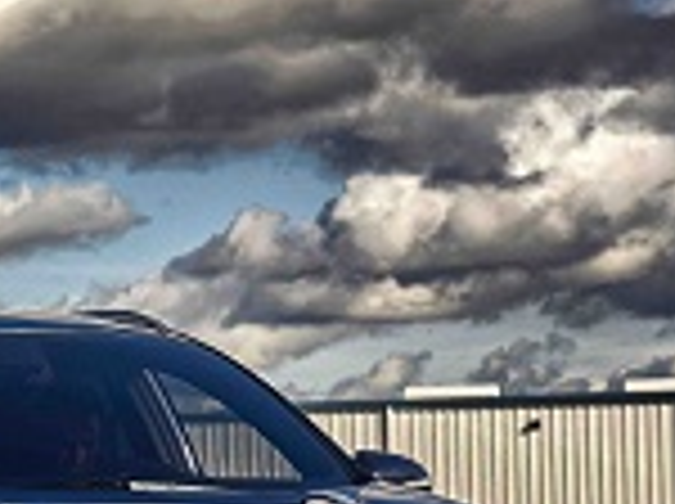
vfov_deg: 7.4
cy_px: 392
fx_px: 3894
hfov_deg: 9.5
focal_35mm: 200
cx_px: -464
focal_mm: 52
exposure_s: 1/1600
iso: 125
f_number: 5
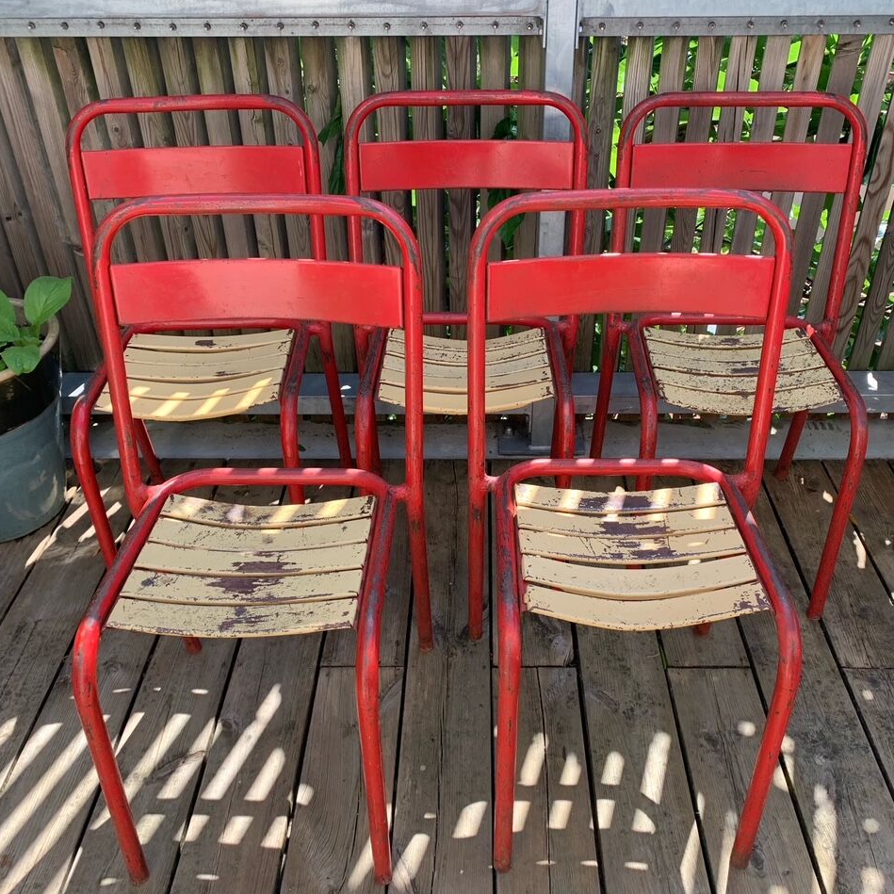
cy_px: 446
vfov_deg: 52.5
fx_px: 906
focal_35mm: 31
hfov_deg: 52.5
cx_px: 473
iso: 25
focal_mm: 4.25
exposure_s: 1/331
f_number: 1.8
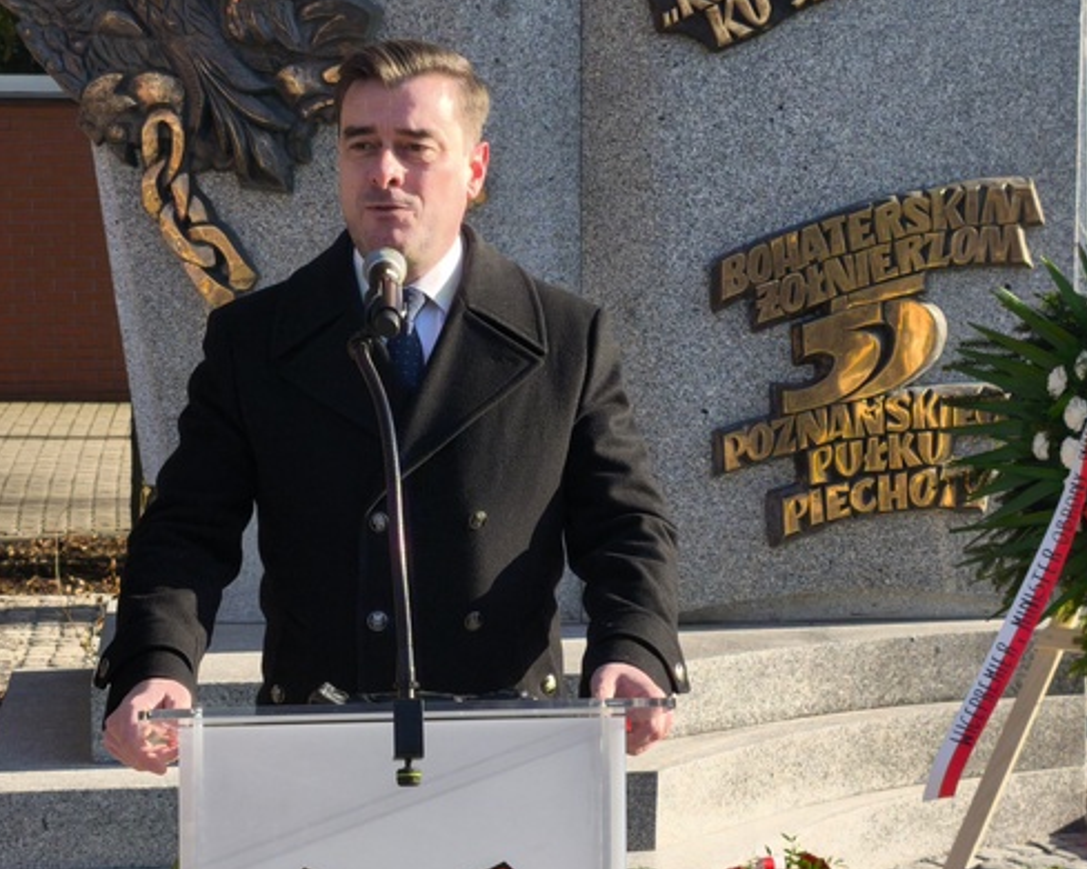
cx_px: 596
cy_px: 522
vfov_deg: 16.3
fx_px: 3023
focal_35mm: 94
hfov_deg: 20.4
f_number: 1.6
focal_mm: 6.57
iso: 50
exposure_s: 1/1302
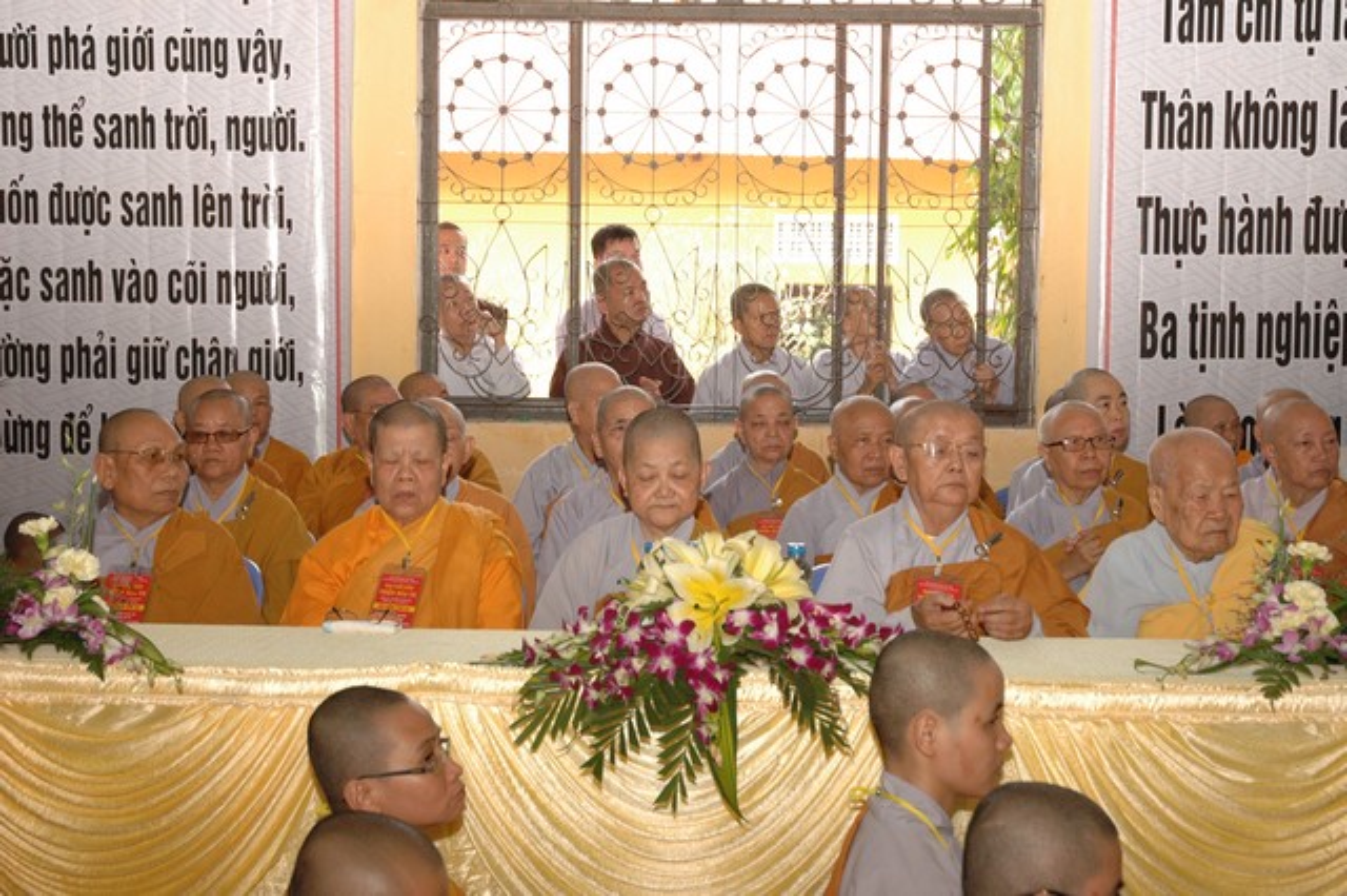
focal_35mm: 52
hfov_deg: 37.9
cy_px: 448
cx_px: 674
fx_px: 1963
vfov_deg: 25.7
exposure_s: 1/60
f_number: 5.6
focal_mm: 35
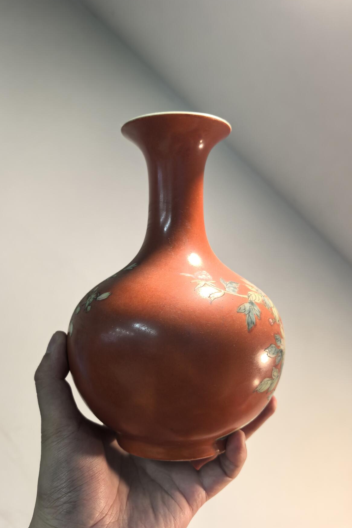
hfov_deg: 44.9
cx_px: 160
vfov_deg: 63.7
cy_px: 259
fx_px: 425
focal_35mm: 29
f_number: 2
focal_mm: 6.98
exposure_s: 1/850
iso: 2500
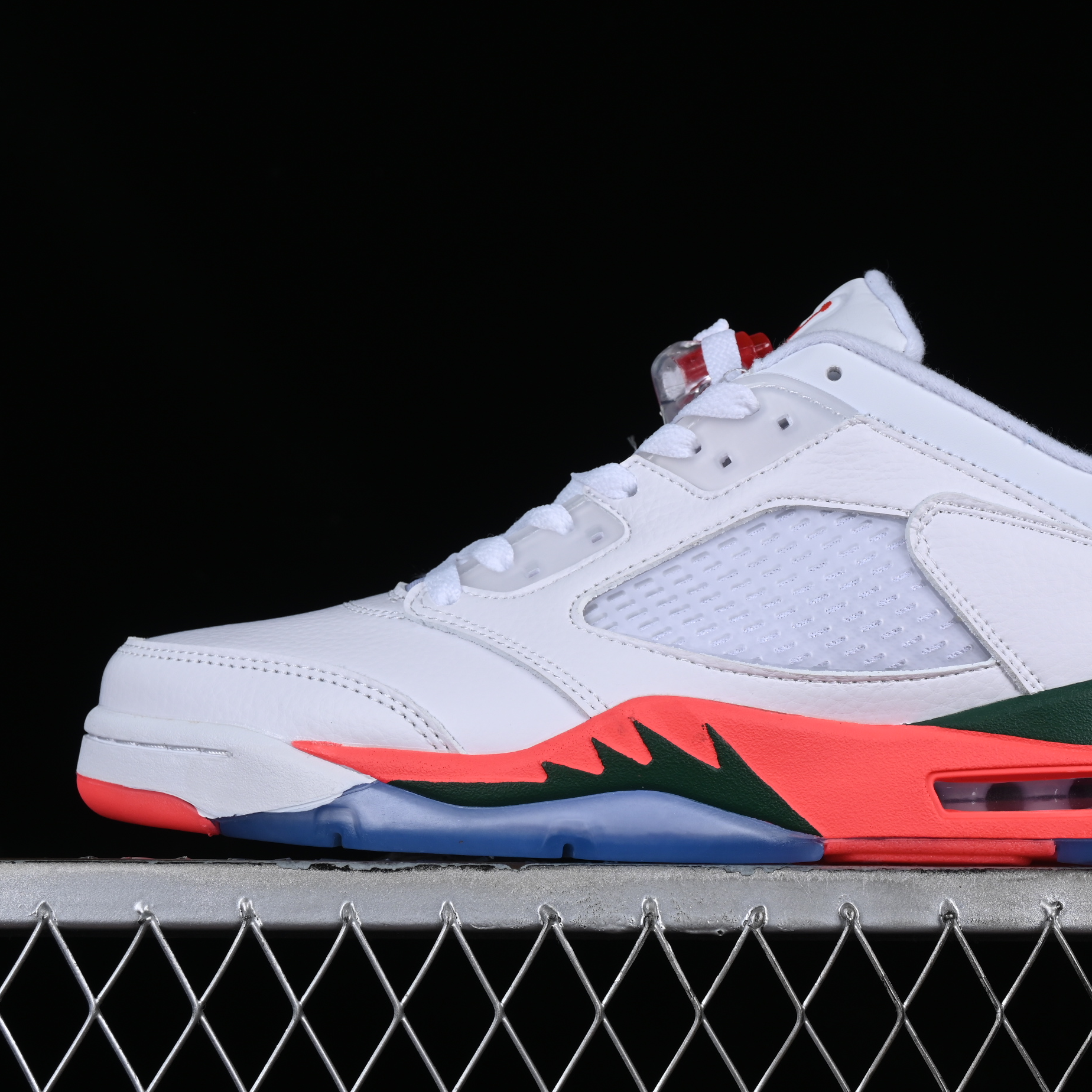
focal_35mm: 96
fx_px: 3426
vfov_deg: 18.1
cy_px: 545
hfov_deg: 18.1
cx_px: 716
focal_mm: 50
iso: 160
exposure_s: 1/80
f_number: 10
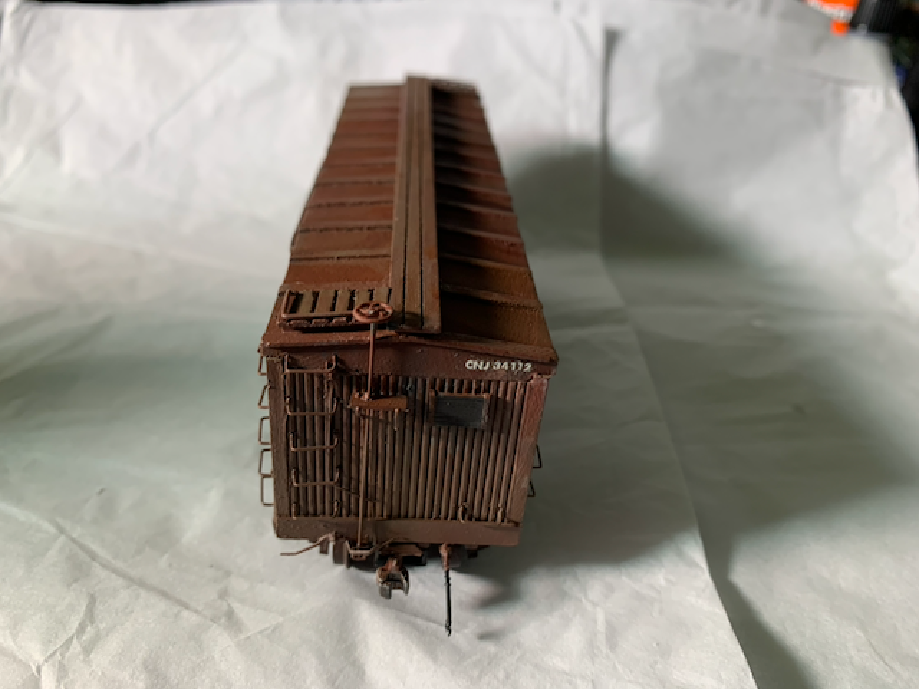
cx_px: 460
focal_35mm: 26
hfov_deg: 67.3
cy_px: 344
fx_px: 690
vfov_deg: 53.1
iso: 50
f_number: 1.8
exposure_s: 1/45
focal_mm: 4.25
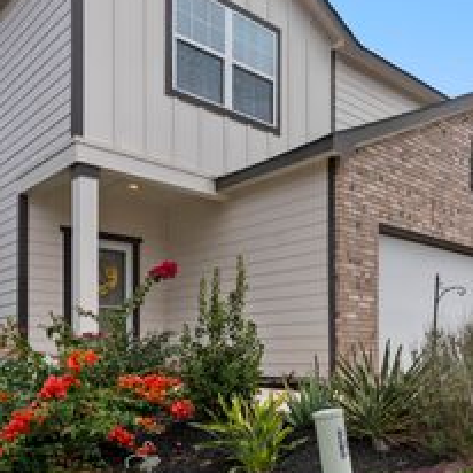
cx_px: 351
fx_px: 541
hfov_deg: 45.7
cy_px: 256
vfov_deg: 47.2
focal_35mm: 35
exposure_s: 1/30
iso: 400
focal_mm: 17
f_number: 8
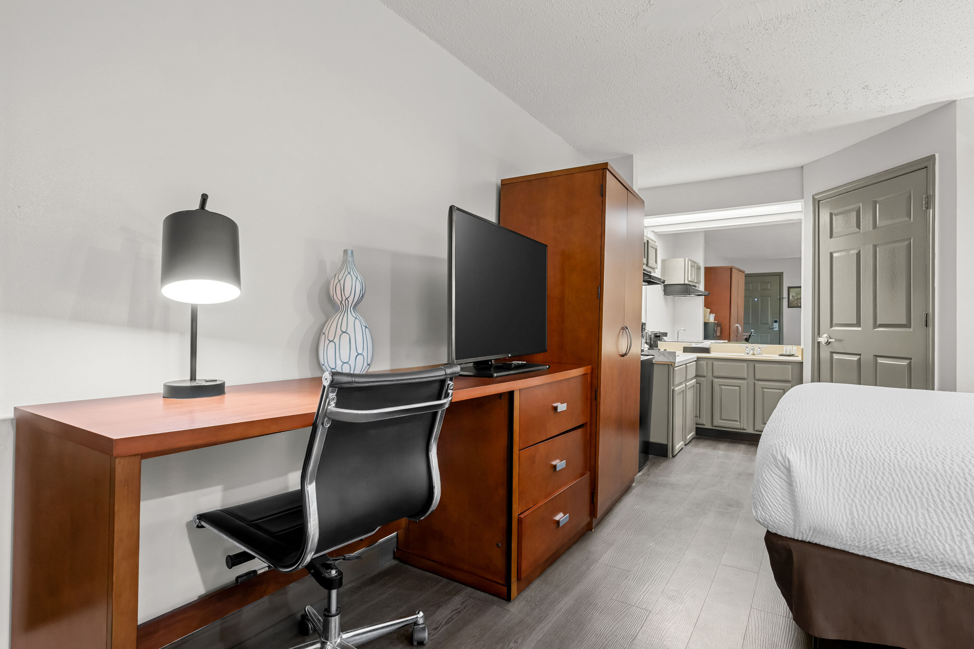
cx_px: 487
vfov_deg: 68.9
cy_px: 324
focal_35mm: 18
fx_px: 473
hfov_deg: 91.6
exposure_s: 1/1.25
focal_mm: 17.5
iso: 200
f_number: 8
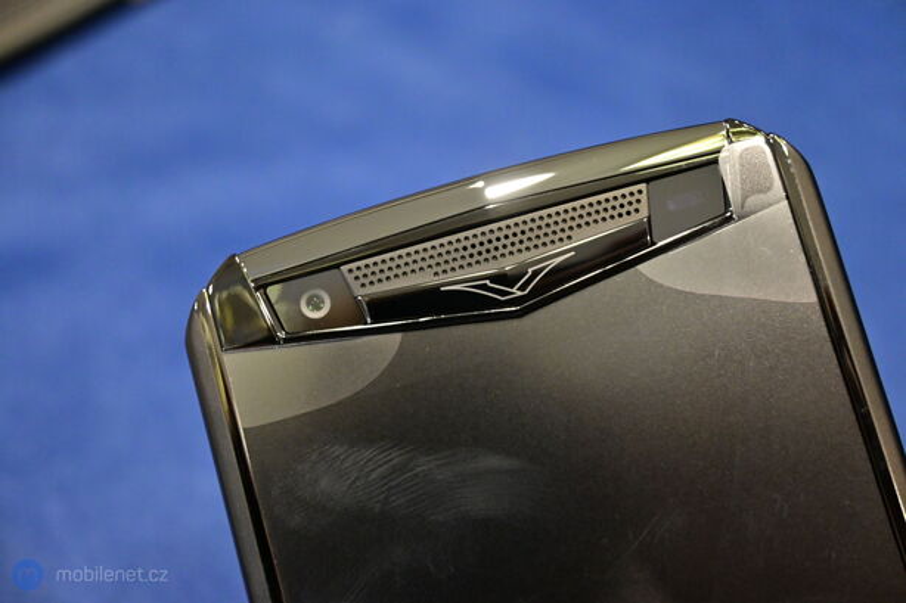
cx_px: 453
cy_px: 302
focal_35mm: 49
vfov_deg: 27.6
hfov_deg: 40.5
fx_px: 1226
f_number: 5
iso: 1600
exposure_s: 1/50
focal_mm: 32.5
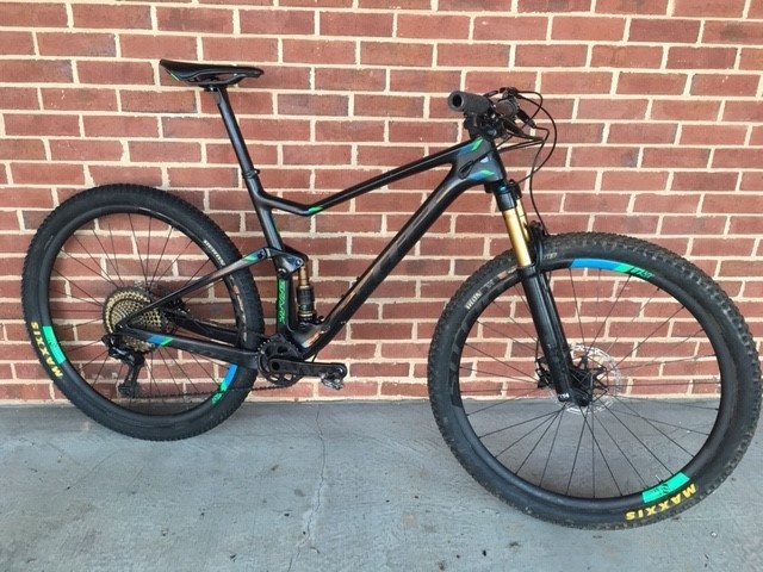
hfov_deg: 61.7
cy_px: 286
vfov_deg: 48.2
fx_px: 639
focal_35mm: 29
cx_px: 382
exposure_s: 1/30
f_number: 2.2
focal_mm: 4.15
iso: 40
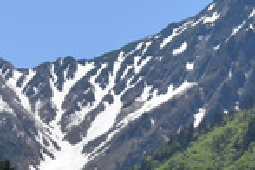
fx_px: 1981
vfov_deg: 4.9
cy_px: 4
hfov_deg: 7.3
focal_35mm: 280
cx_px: 239
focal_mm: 55
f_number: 10
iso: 200
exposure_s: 1/400
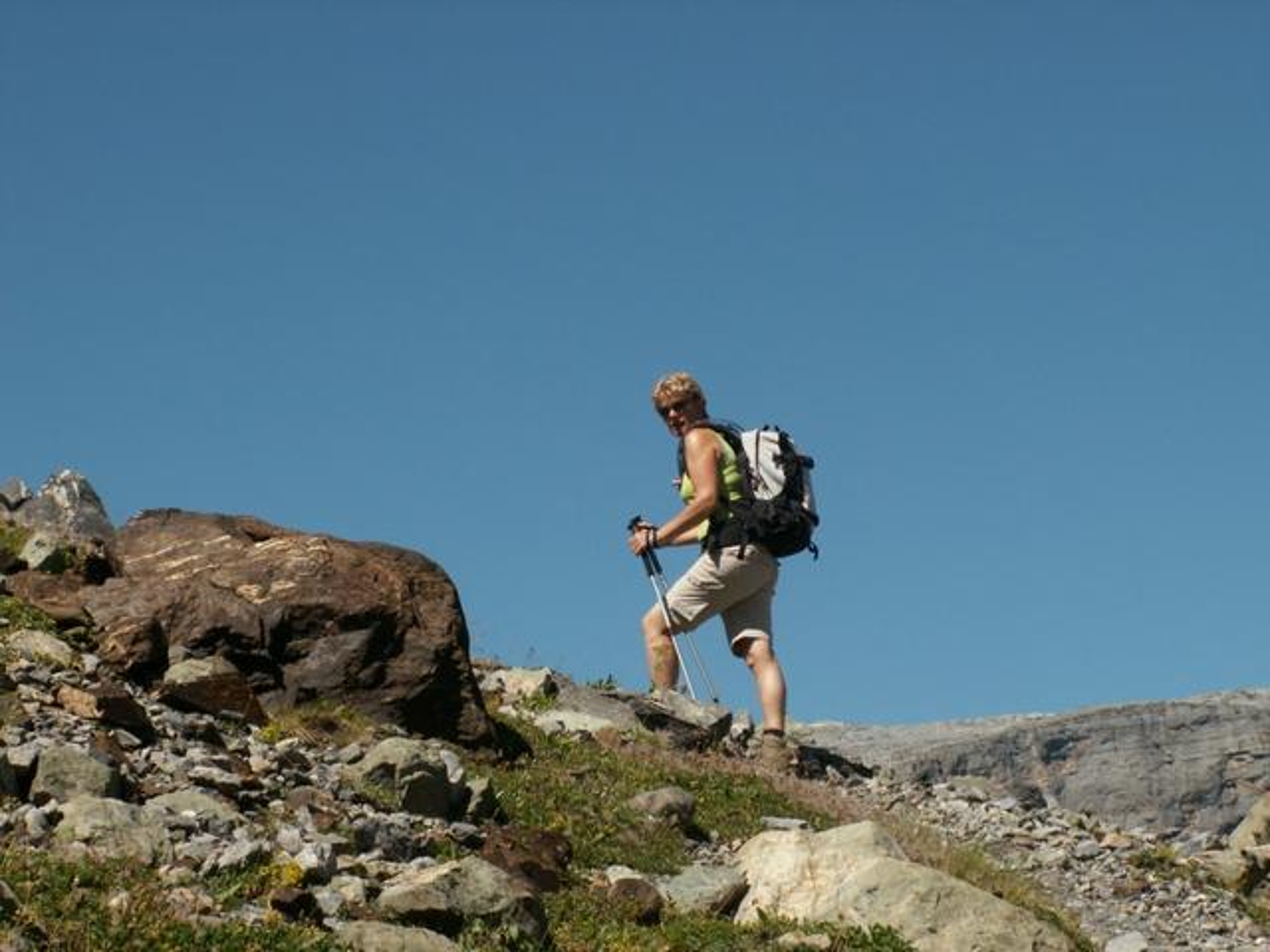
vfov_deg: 13.5
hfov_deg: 17.9
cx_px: 635
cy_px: 476
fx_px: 4036
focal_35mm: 110
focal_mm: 17.89
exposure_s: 1/200
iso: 50
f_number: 8
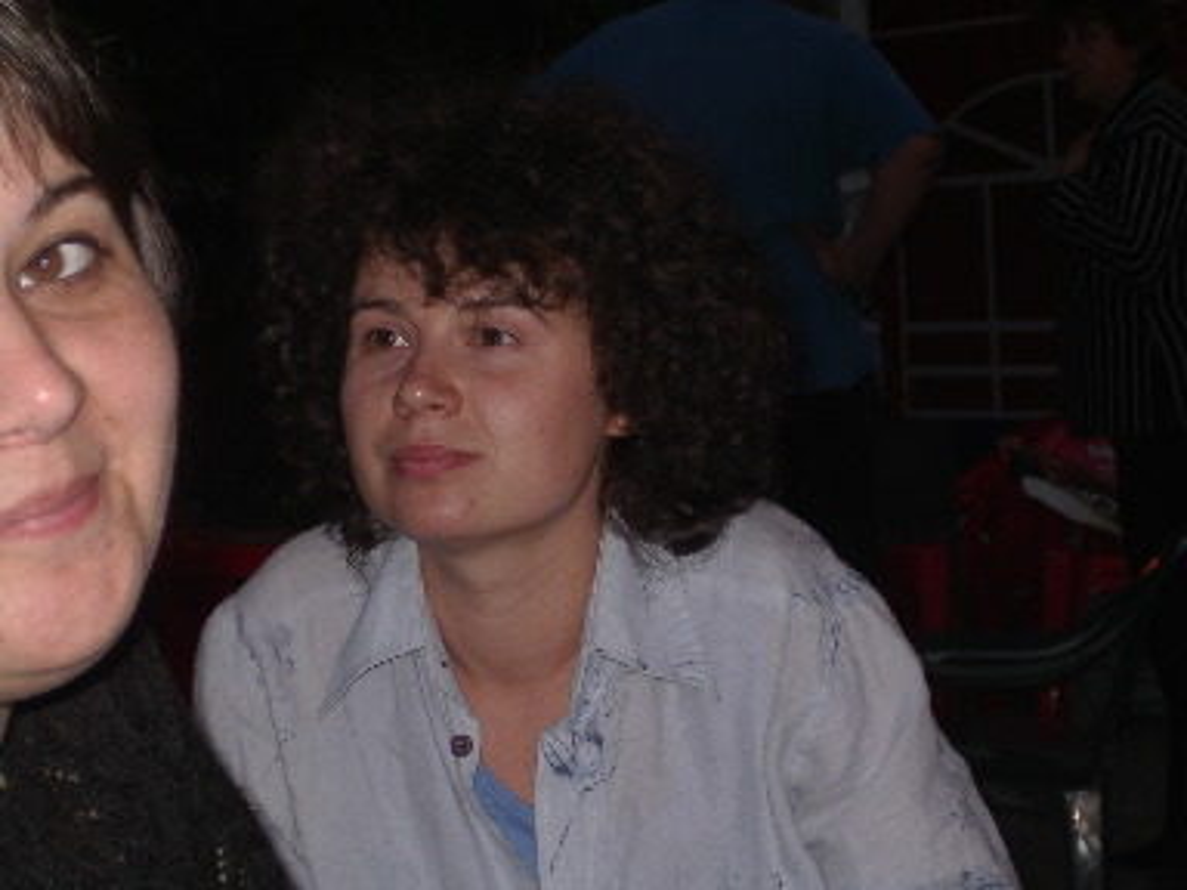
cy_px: 445
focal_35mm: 114
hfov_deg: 17.3
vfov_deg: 13.0
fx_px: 3909
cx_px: 594
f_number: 5
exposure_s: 1/125
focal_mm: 17.4
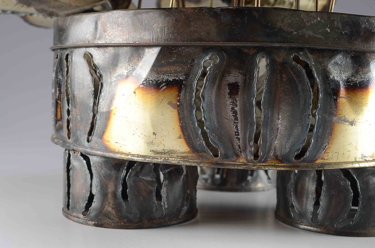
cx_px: 188
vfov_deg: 22.5
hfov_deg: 33.5
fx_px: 624
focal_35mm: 60
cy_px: 124
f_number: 10
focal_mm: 40
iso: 100
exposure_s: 1/80
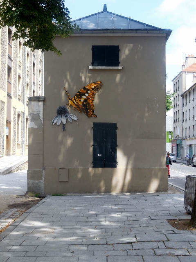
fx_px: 461
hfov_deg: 24.0
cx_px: 98
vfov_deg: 31.7
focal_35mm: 61
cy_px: 131
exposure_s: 1/320
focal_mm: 11
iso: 125
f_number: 4.5
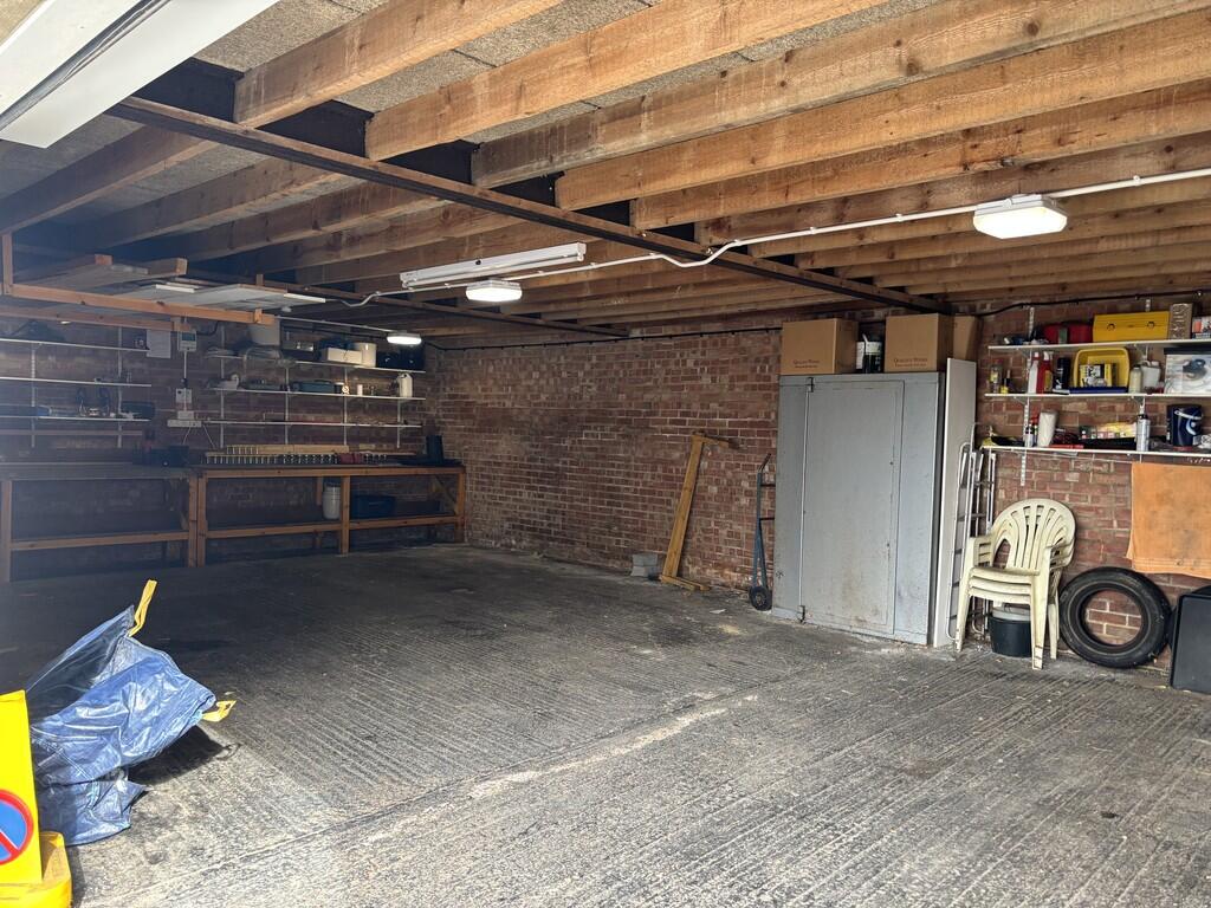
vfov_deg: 53.1
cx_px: 606
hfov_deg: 67.3
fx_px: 910
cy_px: 454
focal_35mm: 26
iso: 125
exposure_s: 1/105
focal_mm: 5.96
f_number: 1.6
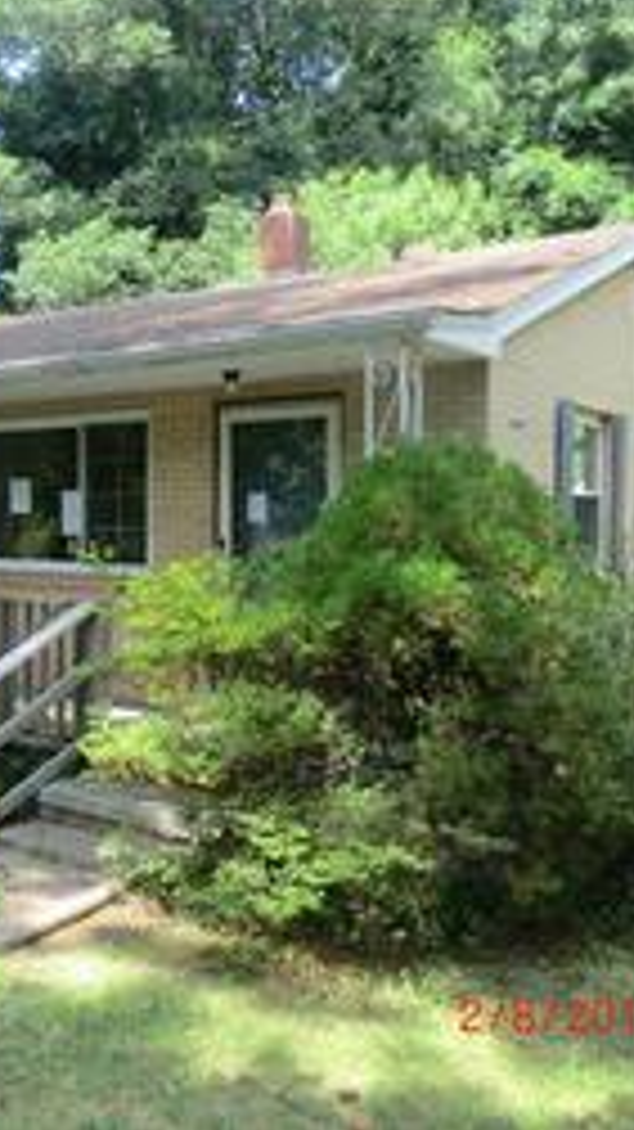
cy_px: 549
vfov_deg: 55.3
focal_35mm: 36
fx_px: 1077
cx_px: -9
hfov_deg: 30.4
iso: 64
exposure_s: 1/100
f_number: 3.2
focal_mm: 4.3
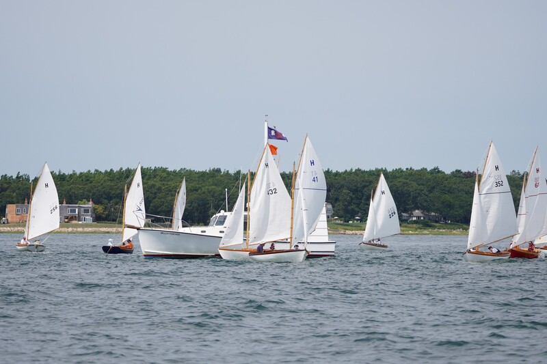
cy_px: 182
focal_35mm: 225
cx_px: 274
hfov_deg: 9.2
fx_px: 3418
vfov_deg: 6.1
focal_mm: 150
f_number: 5
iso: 160
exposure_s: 1/1250
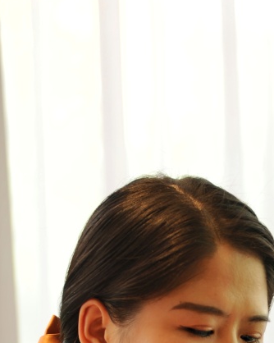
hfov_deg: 11.0
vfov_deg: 13.2
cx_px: 245
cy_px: 482
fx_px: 1420
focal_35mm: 140
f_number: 2.8
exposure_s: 1/40
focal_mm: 52
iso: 200
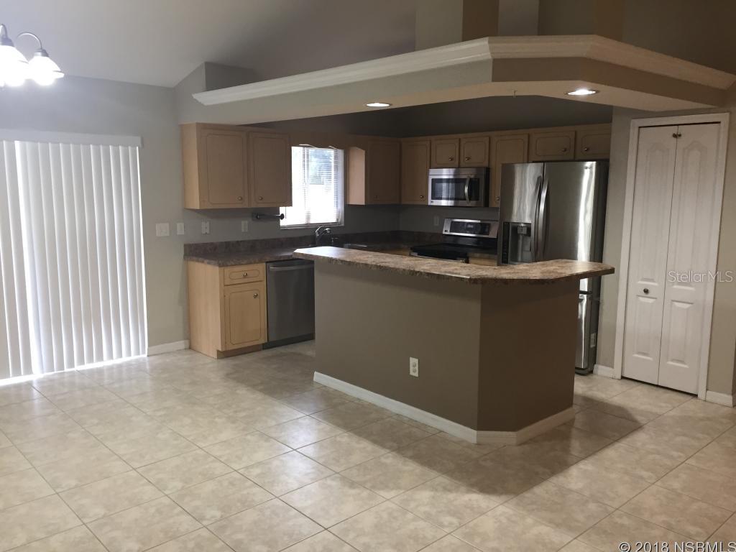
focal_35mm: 29
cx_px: 368
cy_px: 276
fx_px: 617
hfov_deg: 61.7
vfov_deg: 48.2
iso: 100
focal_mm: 4.15
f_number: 2.2
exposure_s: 1/30
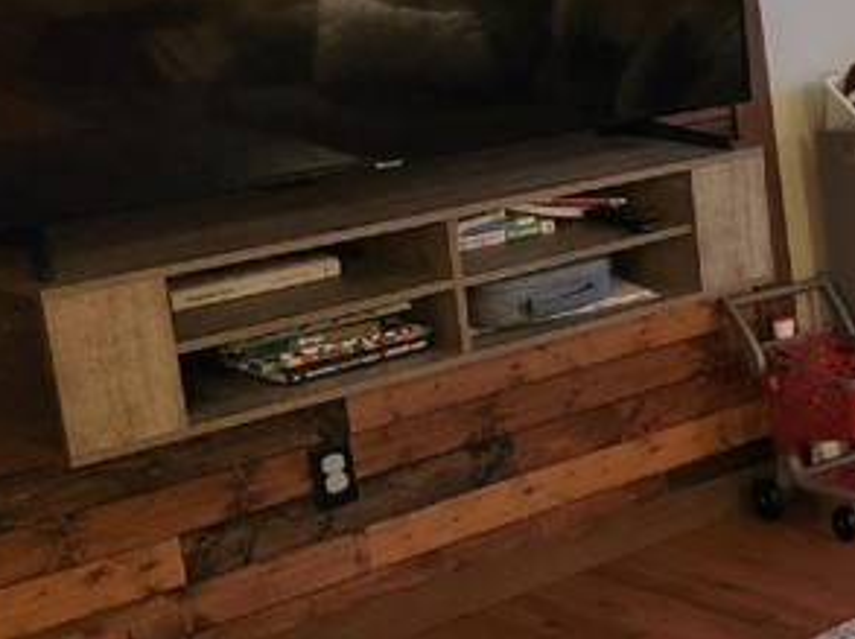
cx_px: 1462
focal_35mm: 84
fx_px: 2072
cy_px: 268
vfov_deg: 17.5
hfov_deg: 18.9
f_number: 1.8
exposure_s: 1/40
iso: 640
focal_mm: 6.7
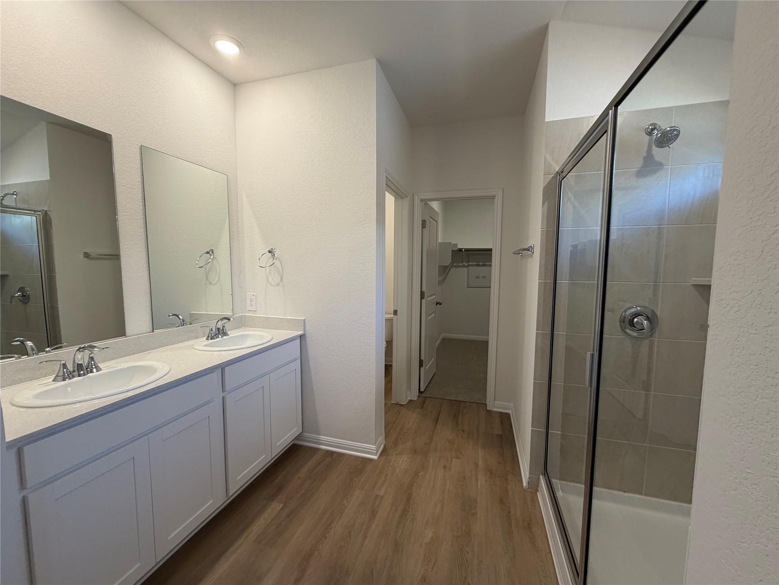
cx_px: 390
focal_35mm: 14
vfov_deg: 85.7
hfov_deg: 102.1
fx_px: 315
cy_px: 292
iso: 200
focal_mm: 2.22
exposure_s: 1/120
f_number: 2.2
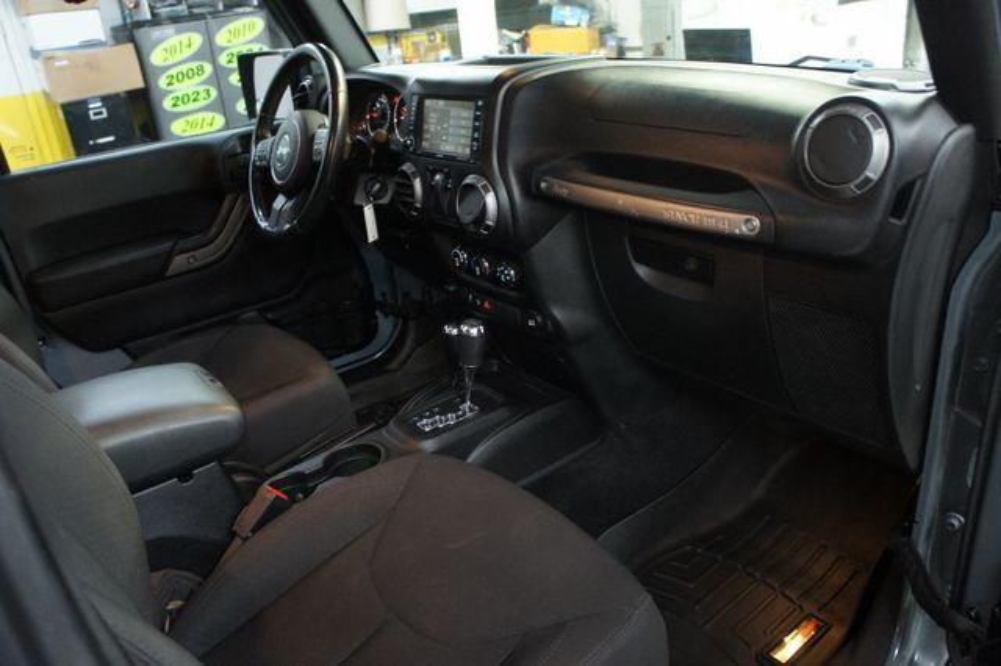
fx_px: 750
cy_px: 333
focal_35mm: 27
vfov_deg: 47.9
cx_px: 500
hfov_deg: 67.4
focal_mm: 18
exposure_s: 1/20
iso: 1600
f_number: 3.5
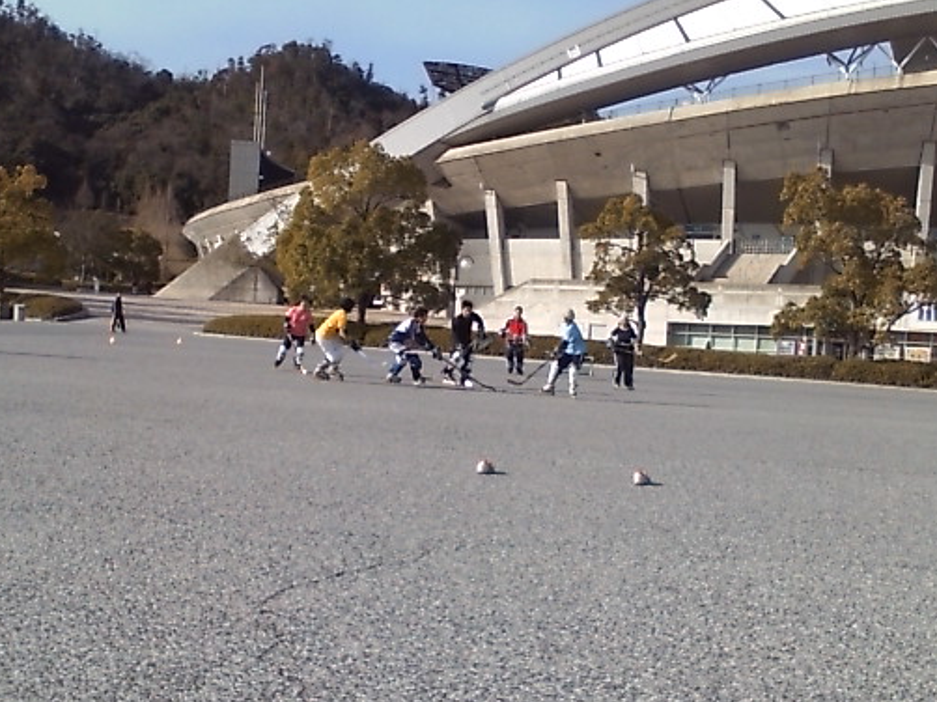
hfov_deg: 50.2
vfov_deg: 38.6
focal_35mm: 37
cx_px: 455
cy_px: 400
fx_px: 1001
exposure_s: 1/769
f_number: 3.5
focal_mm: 3.73
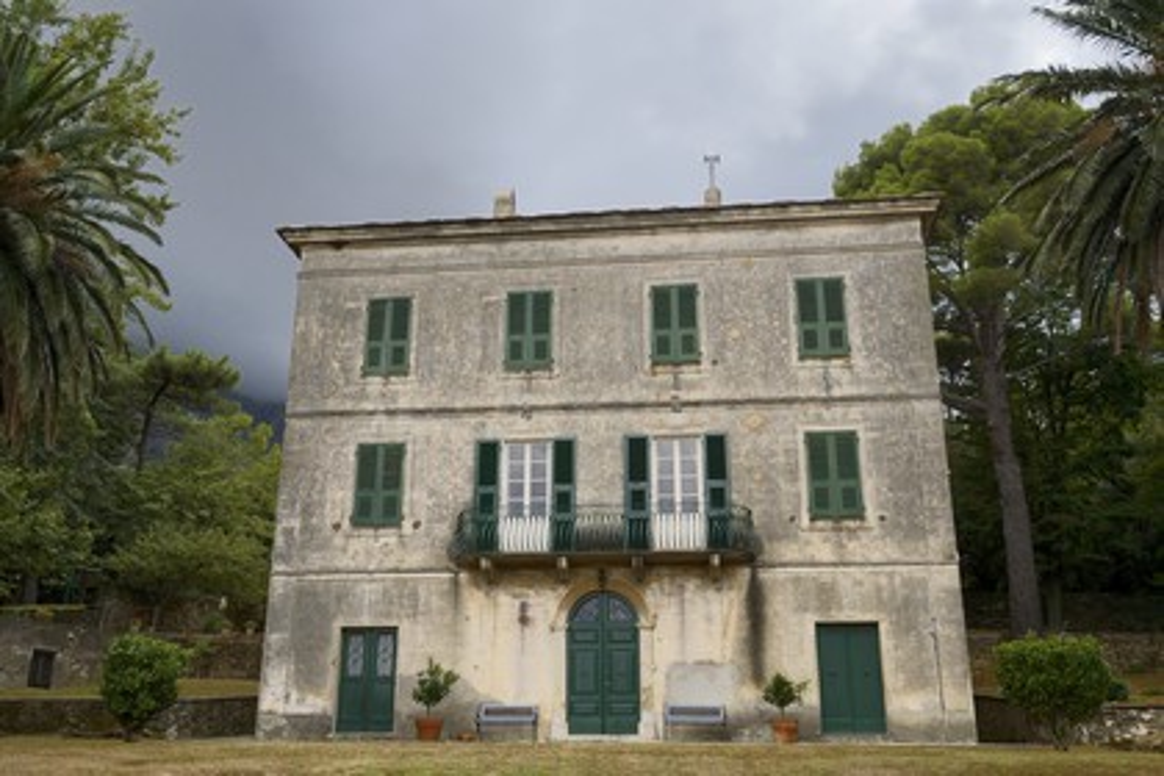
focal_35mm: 34
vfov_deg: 38.9
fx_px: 1099
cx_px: 582
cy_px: 388
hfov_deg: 55.8
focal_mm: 34
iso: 400
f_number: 10
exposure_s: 1/200
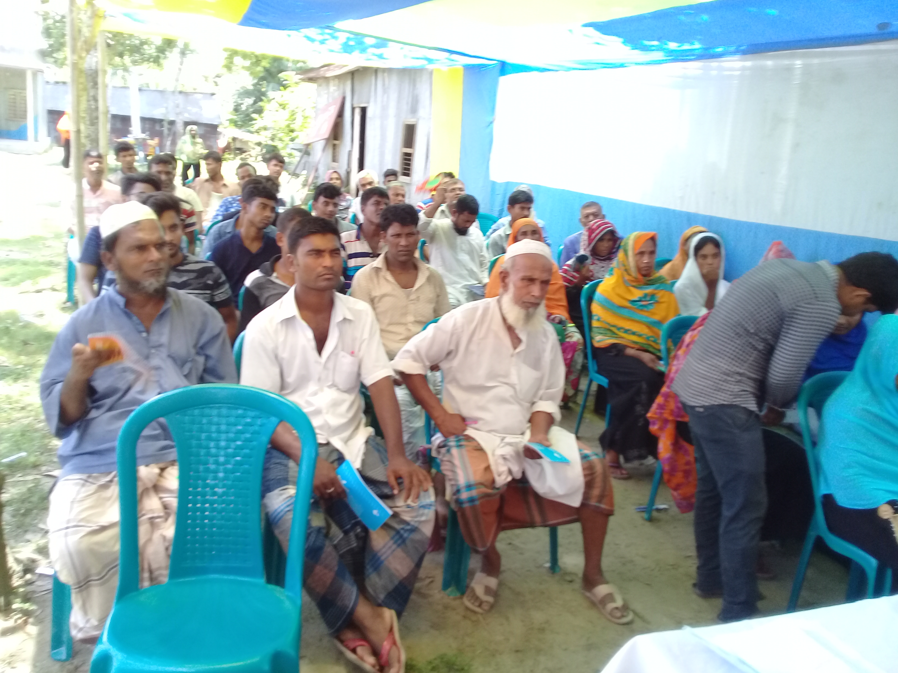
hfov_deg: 58.4
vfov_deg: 45.4
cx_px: 449
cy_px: 336
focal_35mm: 31
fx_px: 804
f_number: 2.2
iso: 64
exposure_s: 1/50
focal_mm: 3.3
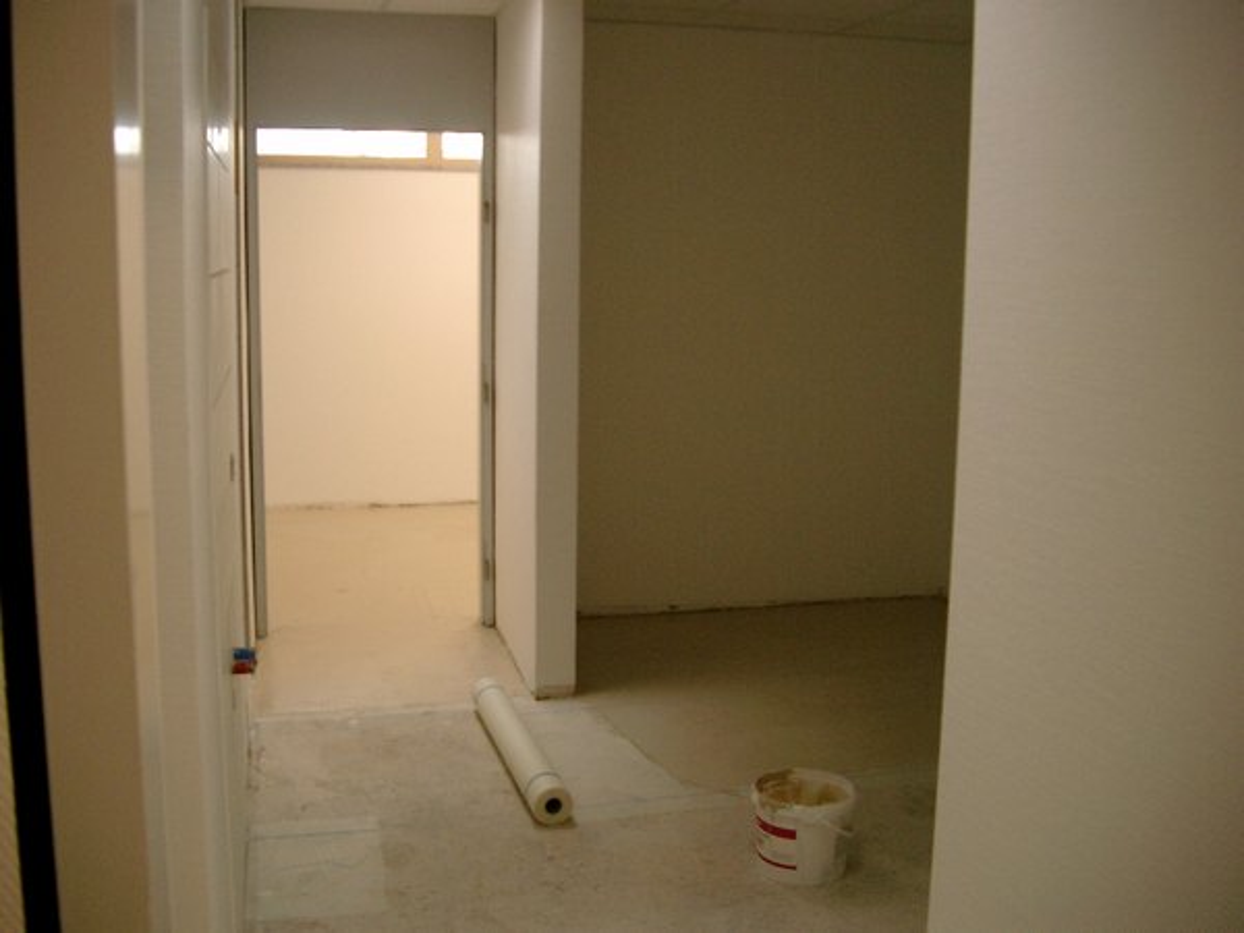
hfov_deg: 50.1
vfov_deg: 38.7
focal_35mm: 37
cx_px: 622
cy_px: 466
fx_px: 1330
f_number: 2.6
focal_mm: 7.6
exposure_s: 1/100
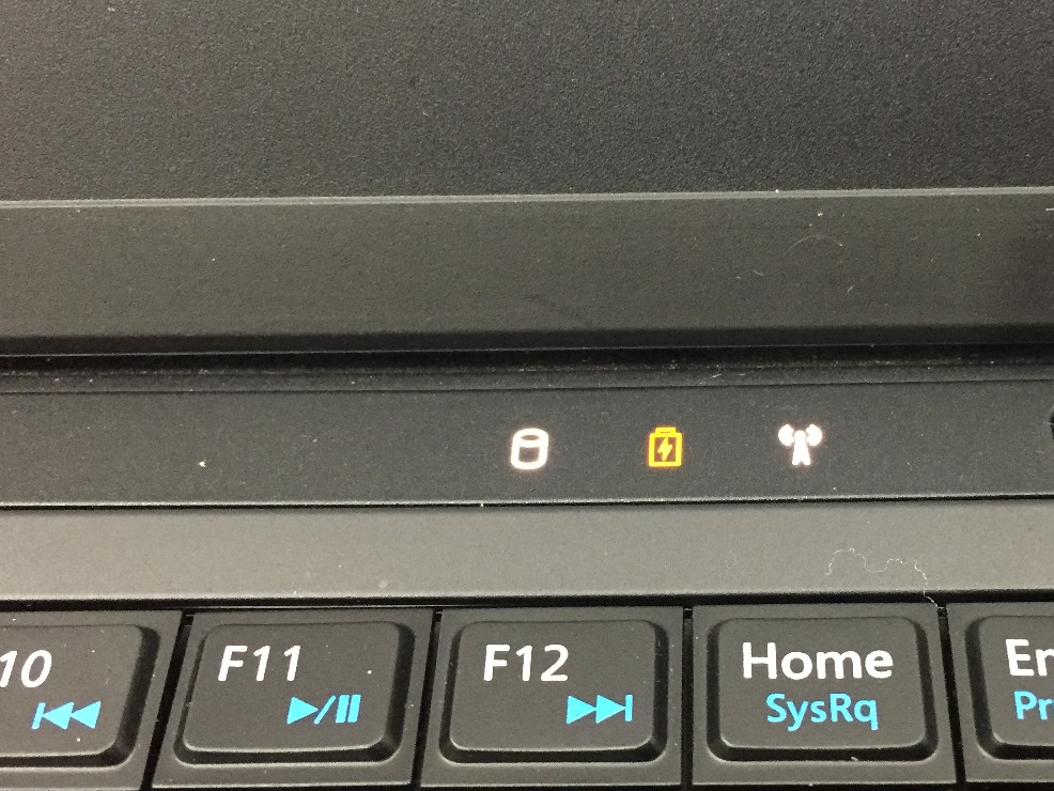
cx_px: 676
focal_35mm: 48
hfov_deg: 39.3
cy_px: 402
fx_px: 1462
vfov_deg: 30.3
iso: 320
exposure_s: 1/17
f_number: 2.2
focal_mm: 4.15
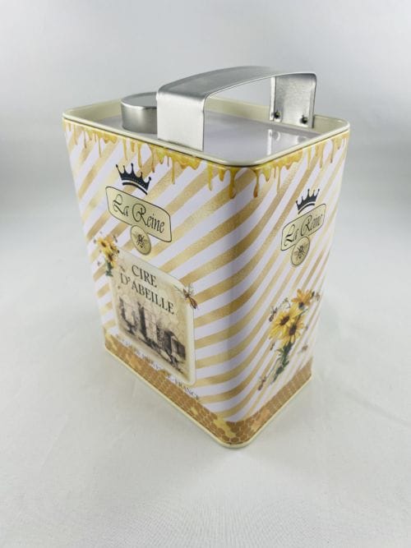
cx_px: 206
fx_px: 412
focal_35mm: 26
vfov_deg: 67.3
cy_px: 274
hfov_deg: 53.0
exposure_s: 1/100
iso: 40
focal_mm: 4.25
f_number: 1.8
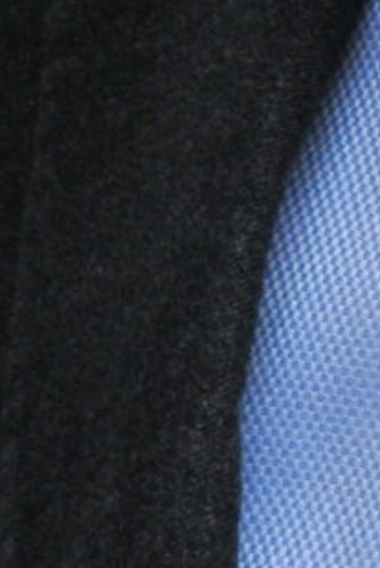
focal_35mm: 1050
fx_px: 16607
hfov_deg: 1.3
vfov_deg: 2.0
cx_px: 907
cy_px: -674
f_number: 5.6
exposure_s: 1/160
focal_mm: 85
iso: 400
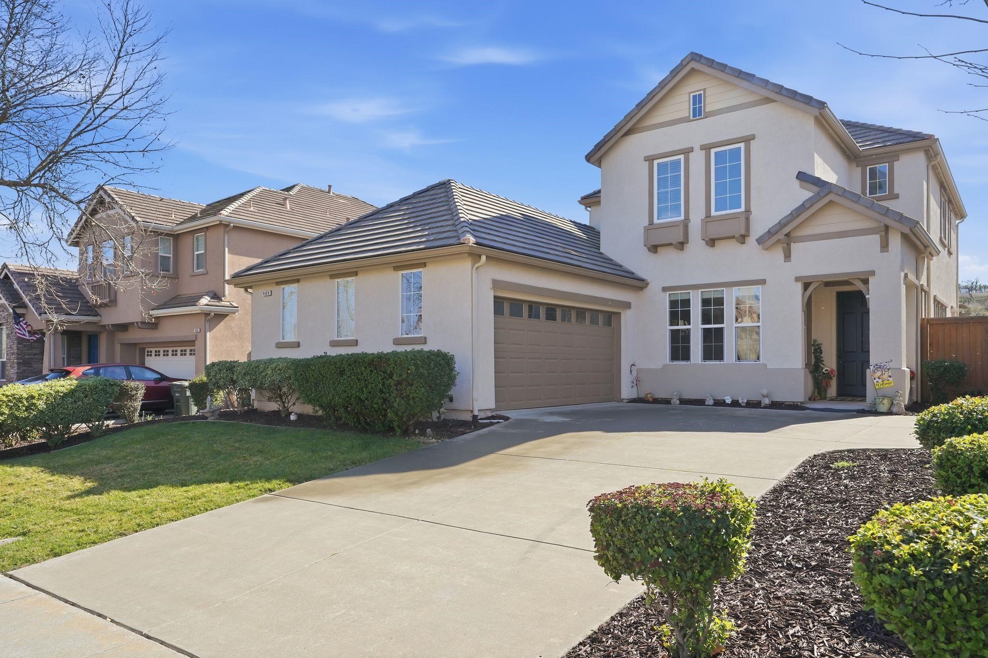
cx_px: 494
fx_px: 659
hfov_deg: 73.7
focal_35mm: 24
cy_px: 329
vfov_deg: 53.1
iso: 400
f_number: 8
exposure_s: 1/500
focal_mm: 24
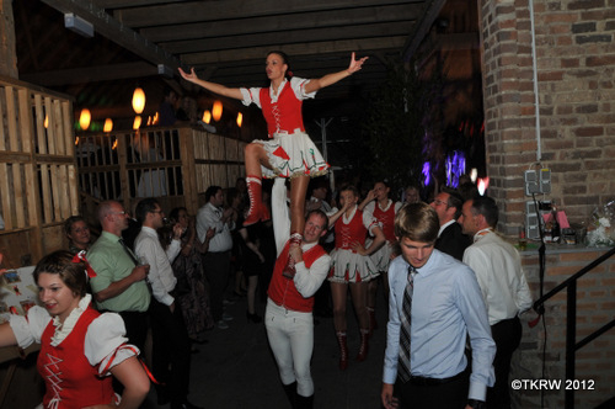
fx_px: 435
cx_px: 308
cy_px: 204
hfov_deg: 70.5
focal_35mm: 26
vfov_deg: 50.3
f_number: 5
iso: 450
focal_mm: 17
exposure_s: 1/30
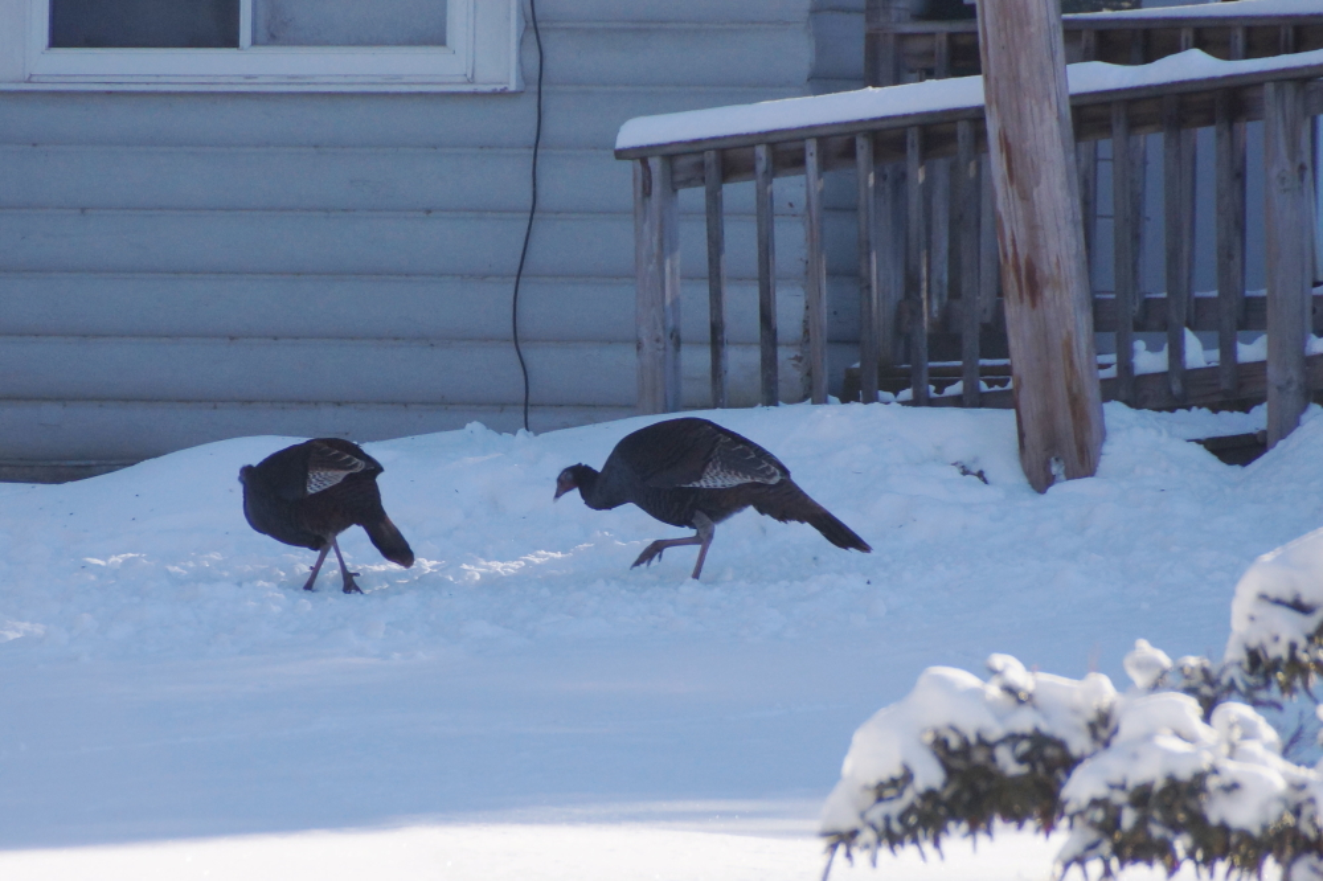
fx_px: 13776
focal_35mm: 375
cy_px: 440
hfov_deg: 5.5
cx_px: 662
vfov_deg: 3.7
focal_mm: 250
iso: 320
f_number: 6.3
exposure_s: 1/400
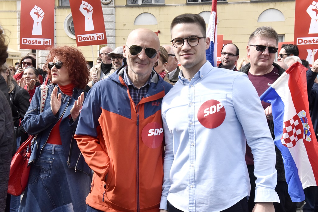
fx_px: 424
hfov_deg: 41.1
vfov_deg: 28.1
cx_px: 159
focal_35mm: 48
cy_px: 106
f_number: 10
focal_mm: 48
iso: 3200
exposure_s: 1/3200
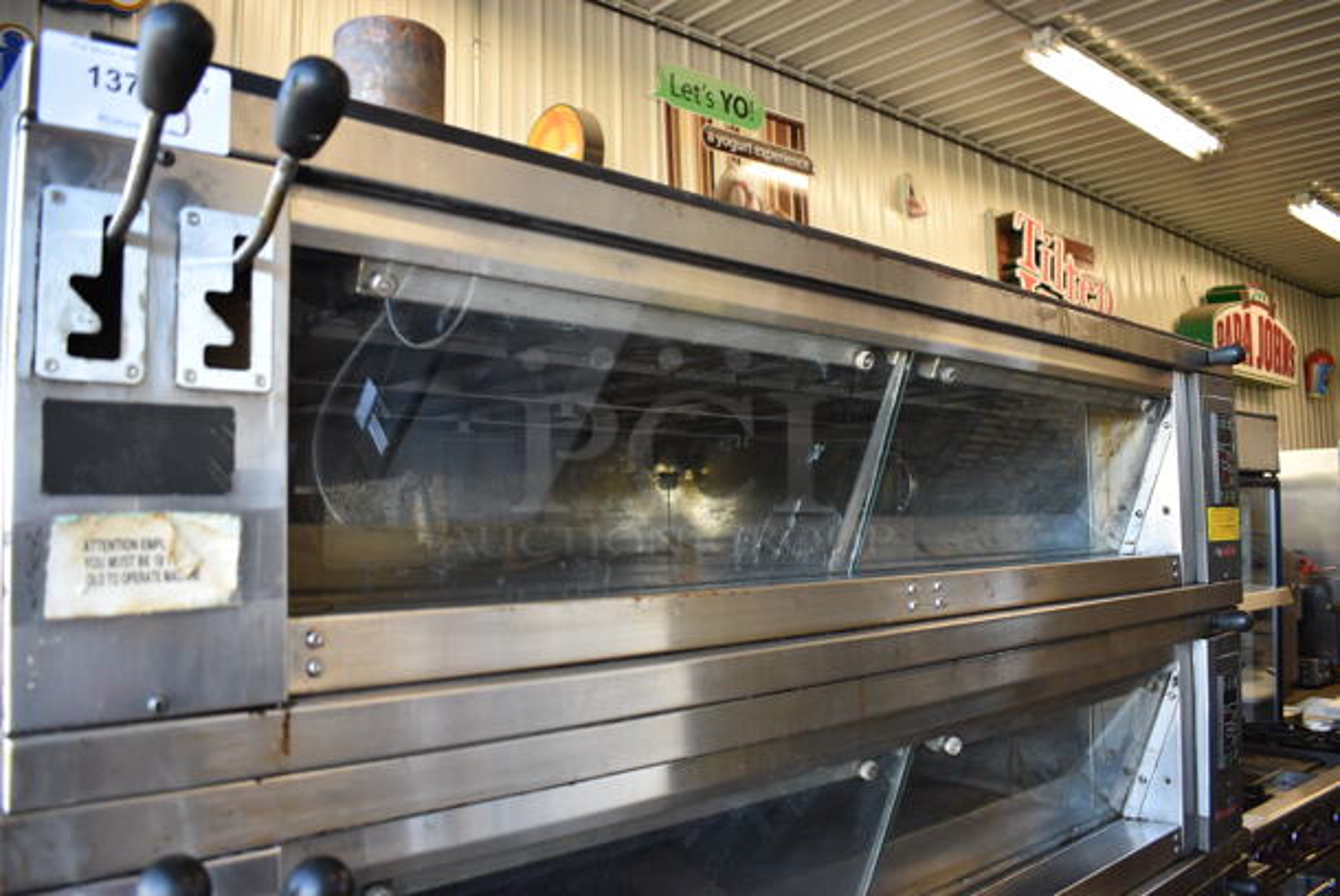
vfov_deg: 48.0
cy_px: 448
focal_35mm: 27
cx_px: 670
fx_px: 1006
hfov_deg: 67.3
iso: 800
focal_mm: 18
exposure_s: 1/160
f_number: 3.5
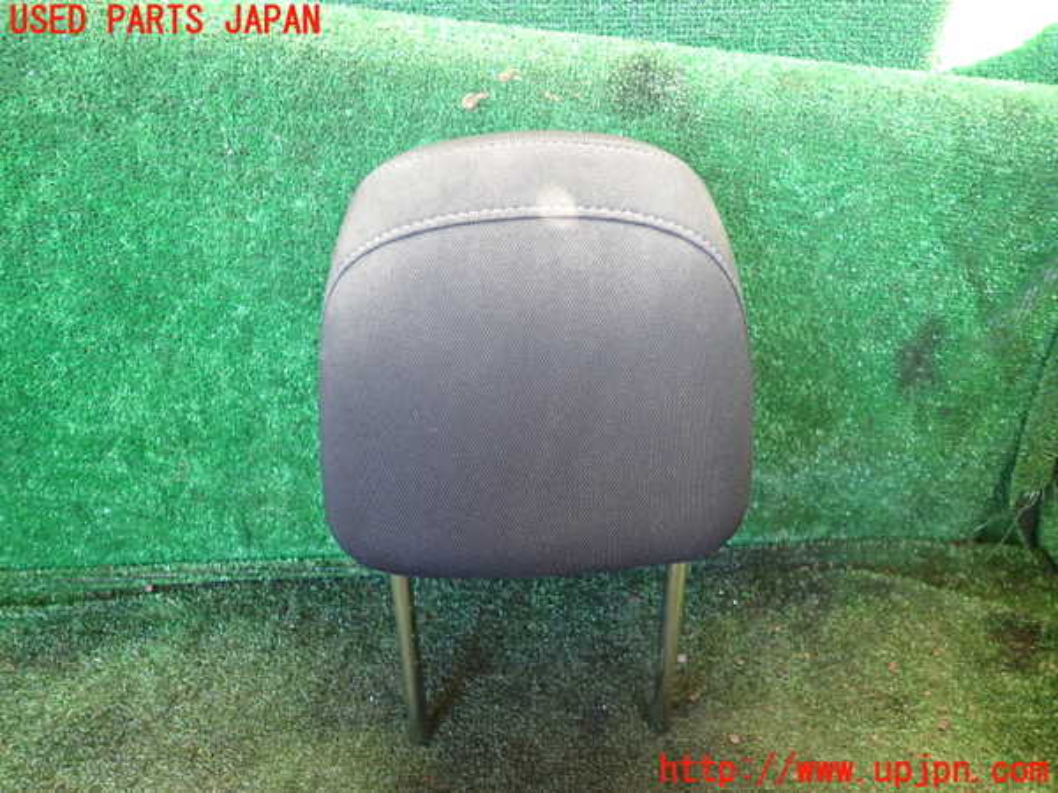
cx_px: 529
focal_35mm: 25
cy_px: 396
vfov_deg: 54.9
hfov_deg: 69.4
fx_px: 764
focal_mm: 4.5
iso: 320
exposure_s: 1/30
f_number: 2
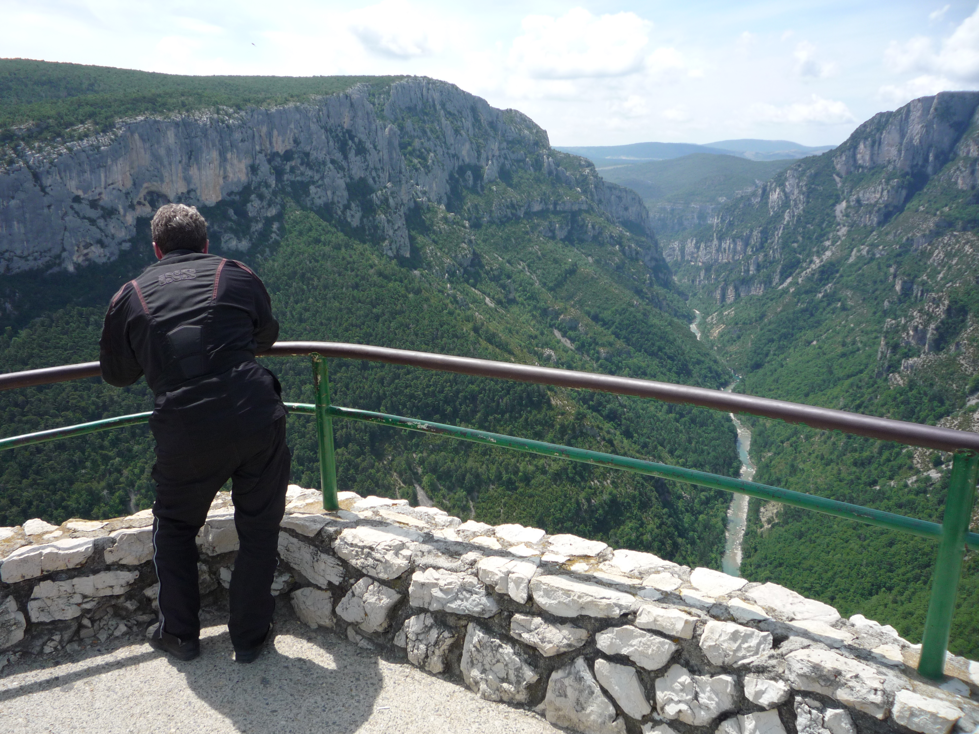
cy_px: 367
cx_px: 490
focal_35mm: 30
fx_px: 848
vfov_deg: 46.8
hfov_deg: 60.0
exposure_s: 1/500
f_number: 4
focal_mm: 5.2
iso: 100
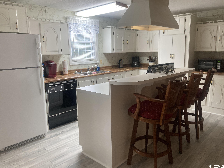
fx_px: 181
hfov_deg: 63.4
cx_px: 112
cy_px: 84
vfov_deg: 49.7
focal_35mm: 28
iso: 80
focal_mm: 3.99
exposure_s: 1/60
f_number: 1.8
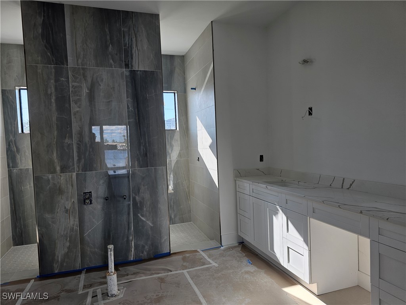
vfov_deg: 58.9
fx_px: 270
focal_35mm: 23
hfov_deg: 73.9
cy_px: 152
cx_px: 203
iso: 32
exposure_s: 1/120
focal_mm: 6.3
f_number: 1.7
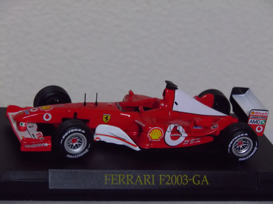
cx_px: 136
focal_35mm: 140
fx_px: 1104
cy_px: 102
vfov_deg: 10.6
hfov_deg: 14.1
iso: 800
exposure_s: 1/25
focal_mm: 25
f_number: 4.2
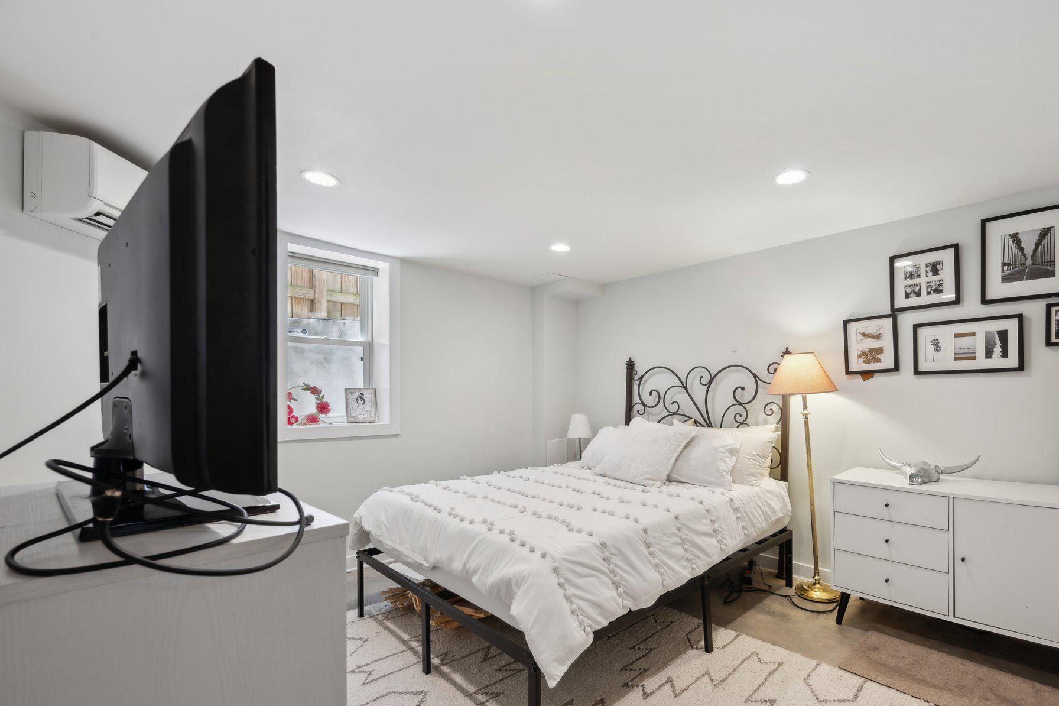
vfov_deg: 73.5
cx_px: 600
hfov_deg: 96.2
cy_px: 392
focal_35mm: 16
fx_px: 471
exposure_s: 1/8
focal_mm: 14
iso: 100
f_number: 7.1
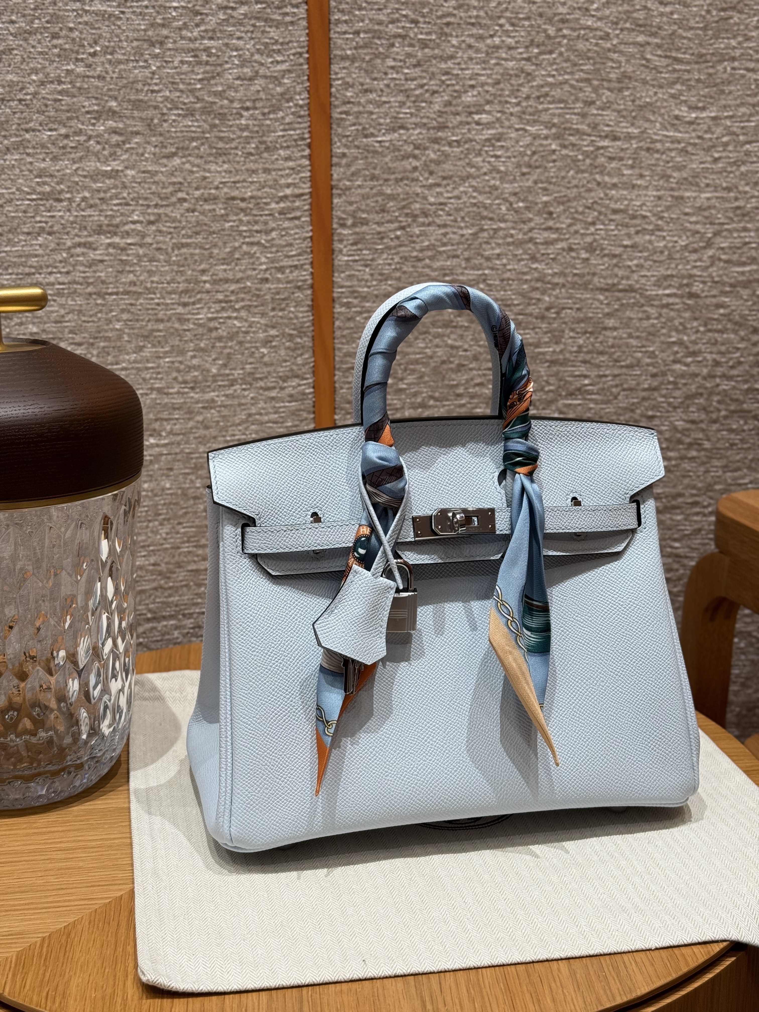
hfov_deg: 30.3
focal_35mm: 48
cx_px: 380
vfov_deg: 39.7
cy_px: 506
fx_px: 1403
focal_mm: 6.76
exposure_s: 1/100
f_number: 1.78
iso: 64
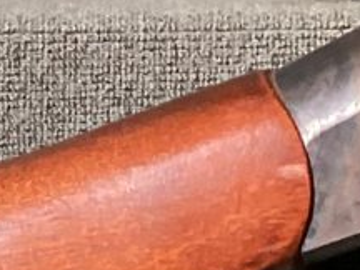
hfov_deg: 8.9
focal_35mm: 217
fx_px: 2257
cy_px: 354
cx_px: -174
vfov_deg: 6.8
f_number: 2.4
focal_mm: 3.3
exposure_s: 1/40
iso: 320
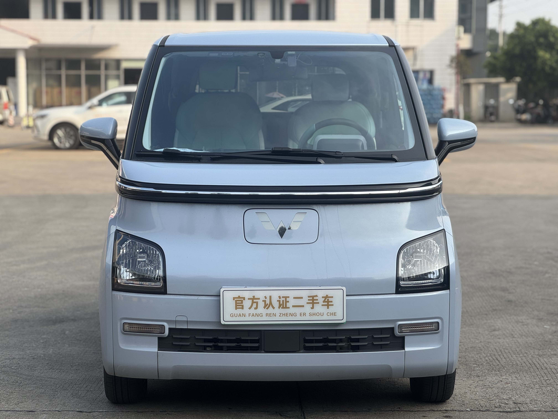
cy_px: 210
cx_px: 279
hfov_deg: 25.3
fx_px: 1241
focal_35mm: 77
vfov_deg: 19.1
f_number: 2.8
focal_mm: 9
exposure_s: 1/394
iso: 25
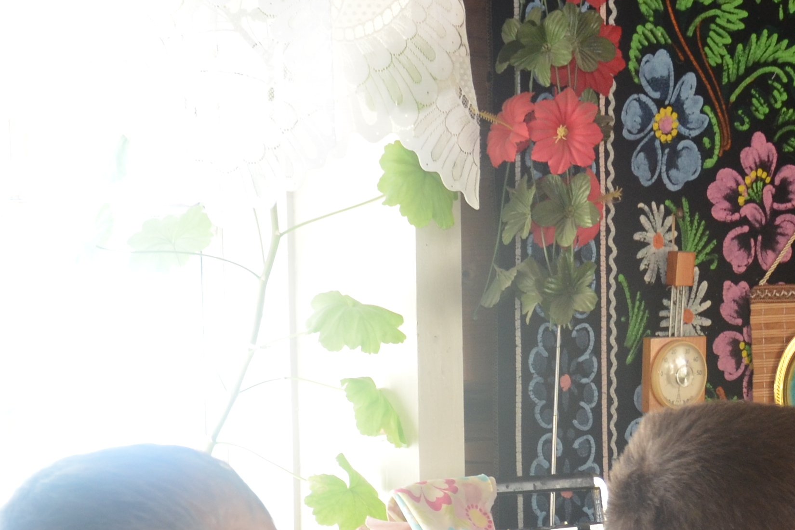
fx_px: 3456
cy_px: 781
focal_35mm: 156
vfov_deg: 8.6
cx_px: 640
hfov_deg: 13.1
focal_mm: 35
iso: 400
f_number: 4.5
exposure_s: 1/60
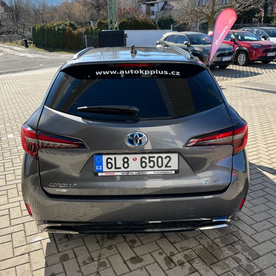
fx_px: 280
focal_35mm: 31
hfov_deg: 52.5
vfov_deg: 52.5
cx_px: 135
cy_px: 137
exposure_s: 1/1199
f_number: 1.6
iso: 50
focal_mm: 5.1
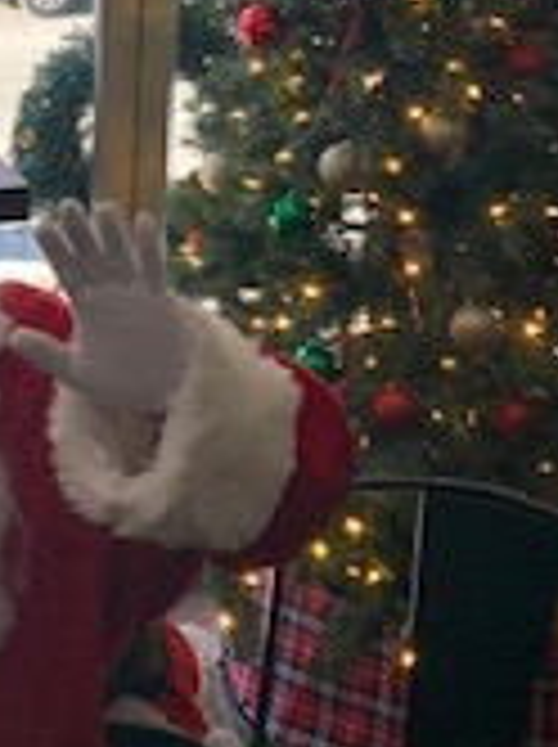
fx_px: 1616
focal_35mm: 75
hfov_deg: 18.2
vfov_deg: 26.0
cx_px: -178
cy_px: 403
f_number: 1.8
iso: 80
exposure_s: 1/120
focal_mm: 4.25
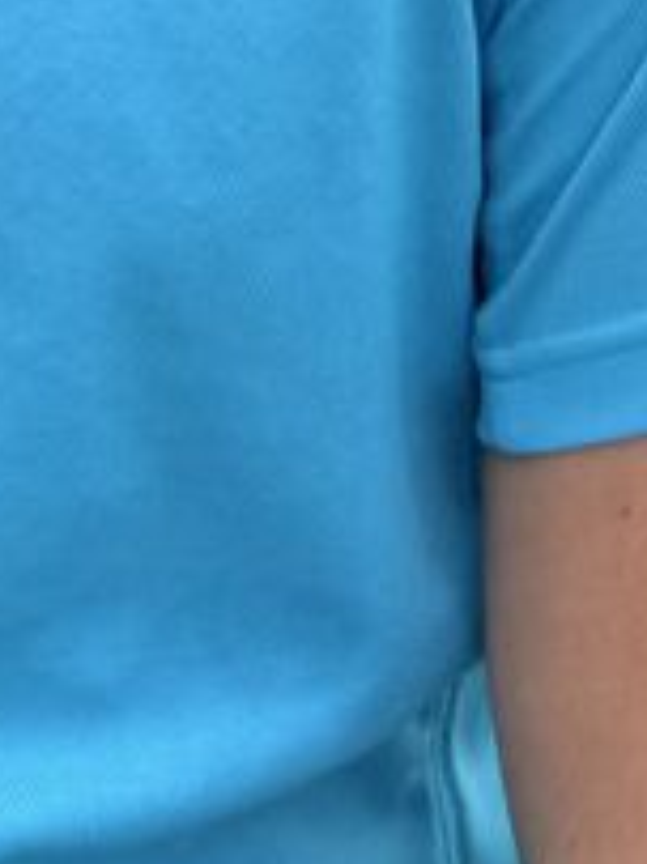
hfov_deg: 12.2
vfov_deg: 13.0
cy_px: -1094
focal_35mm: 121
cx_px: 106
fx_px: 3019
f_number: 1.78
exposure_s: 1/2882
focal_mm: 6.86
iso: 80
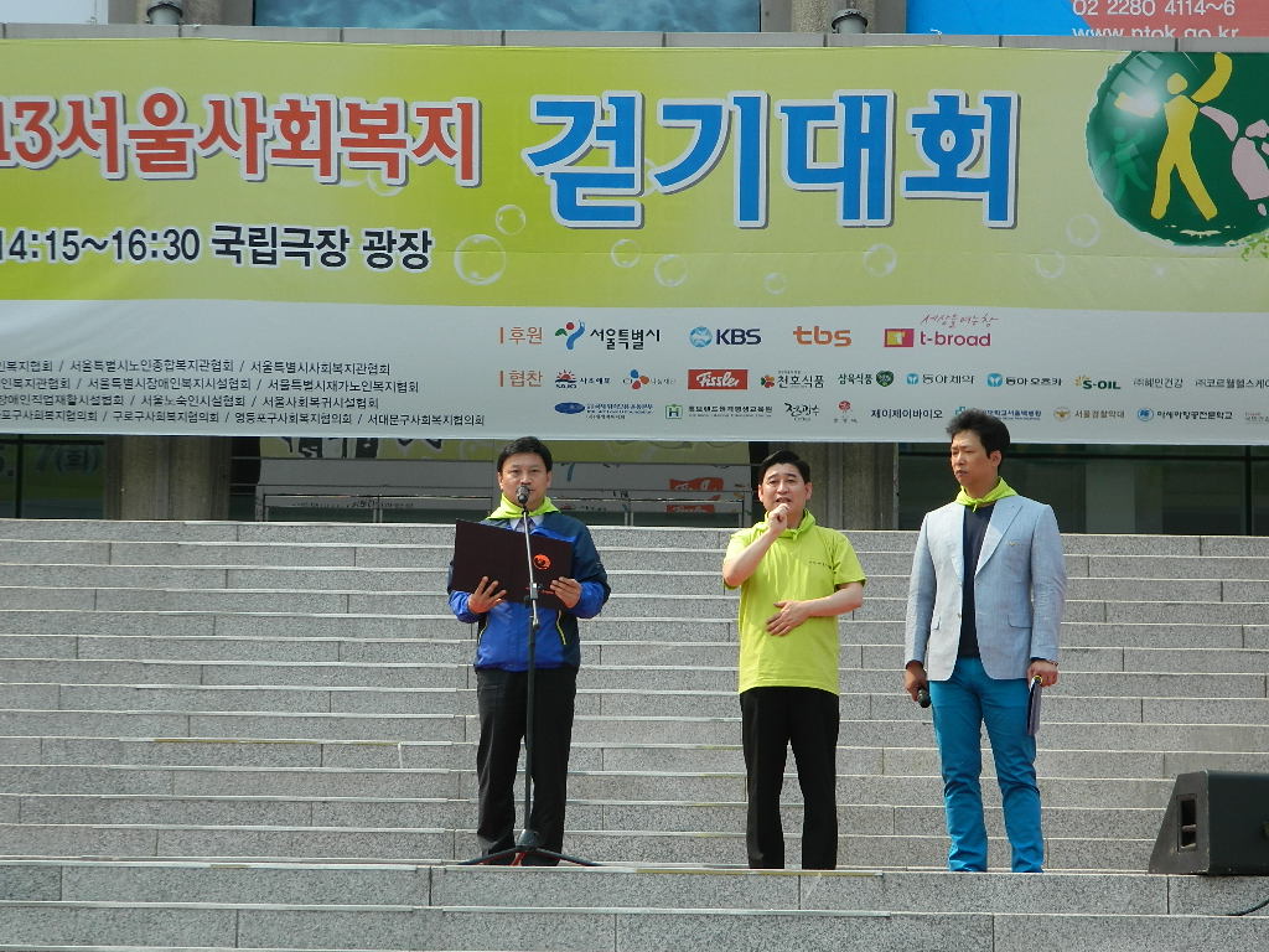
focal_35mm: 129
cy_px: 476
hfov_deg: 15.3
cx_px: 634
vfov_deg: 11.5
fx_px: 4729
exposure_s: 1/320
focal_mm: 23.2
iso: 80
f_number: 4.7
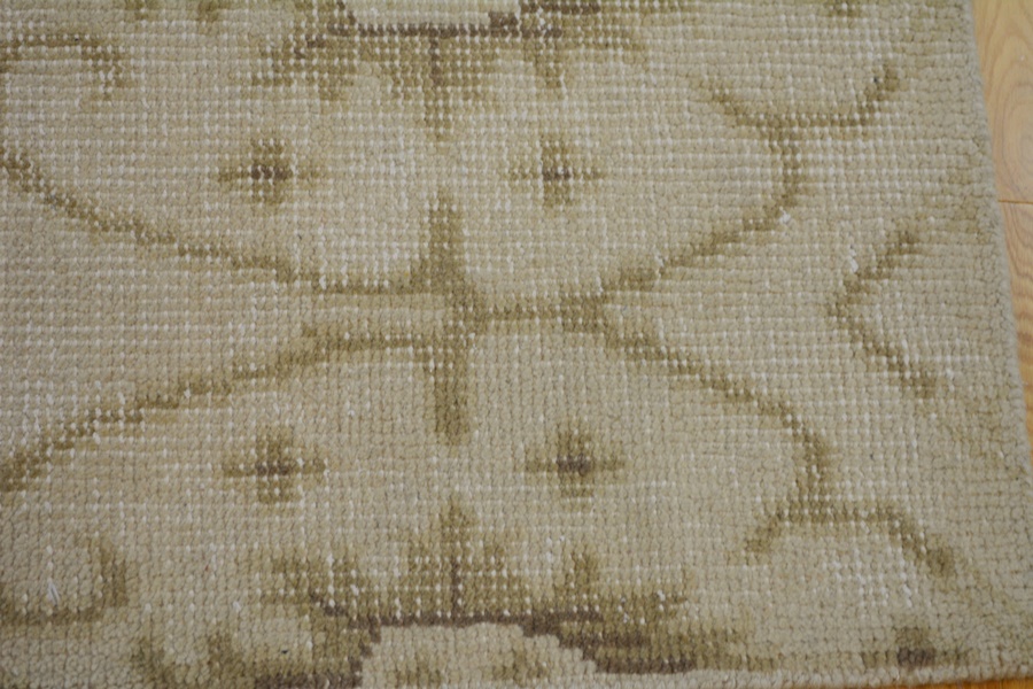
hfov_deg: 28.1
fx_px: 2066
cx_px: 516
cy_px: 344
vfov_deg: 18.9
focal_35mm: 72
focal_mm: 48
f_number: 5.6
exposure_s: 1/60
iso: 560
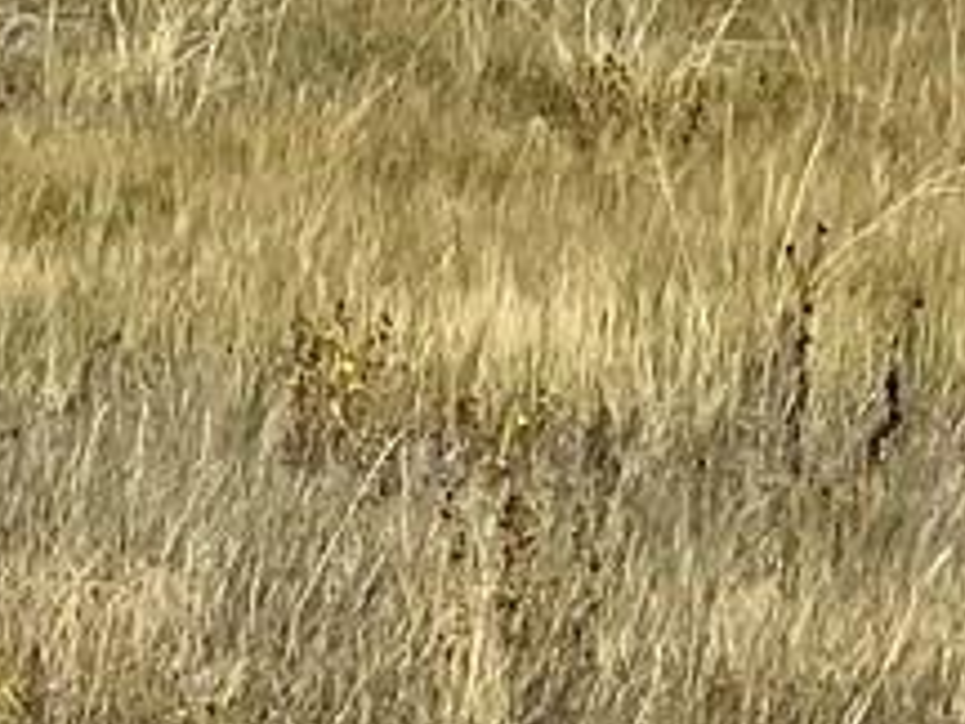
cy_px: 782
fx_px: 10733
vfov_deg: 3.9
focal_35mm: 385
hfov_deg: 5.0
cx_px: -1287
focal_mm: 6
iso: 25
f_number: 2
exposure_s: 1/2994
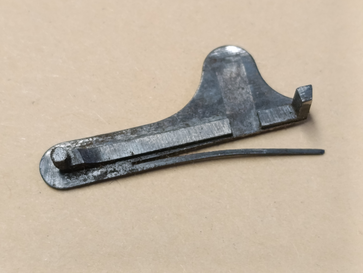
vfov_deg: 16.1
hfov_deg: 21.3
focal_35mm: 92
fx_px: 966
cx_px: 182
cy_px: 136
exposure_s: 1/100
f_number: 1.6
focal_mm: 6.14
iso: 1000
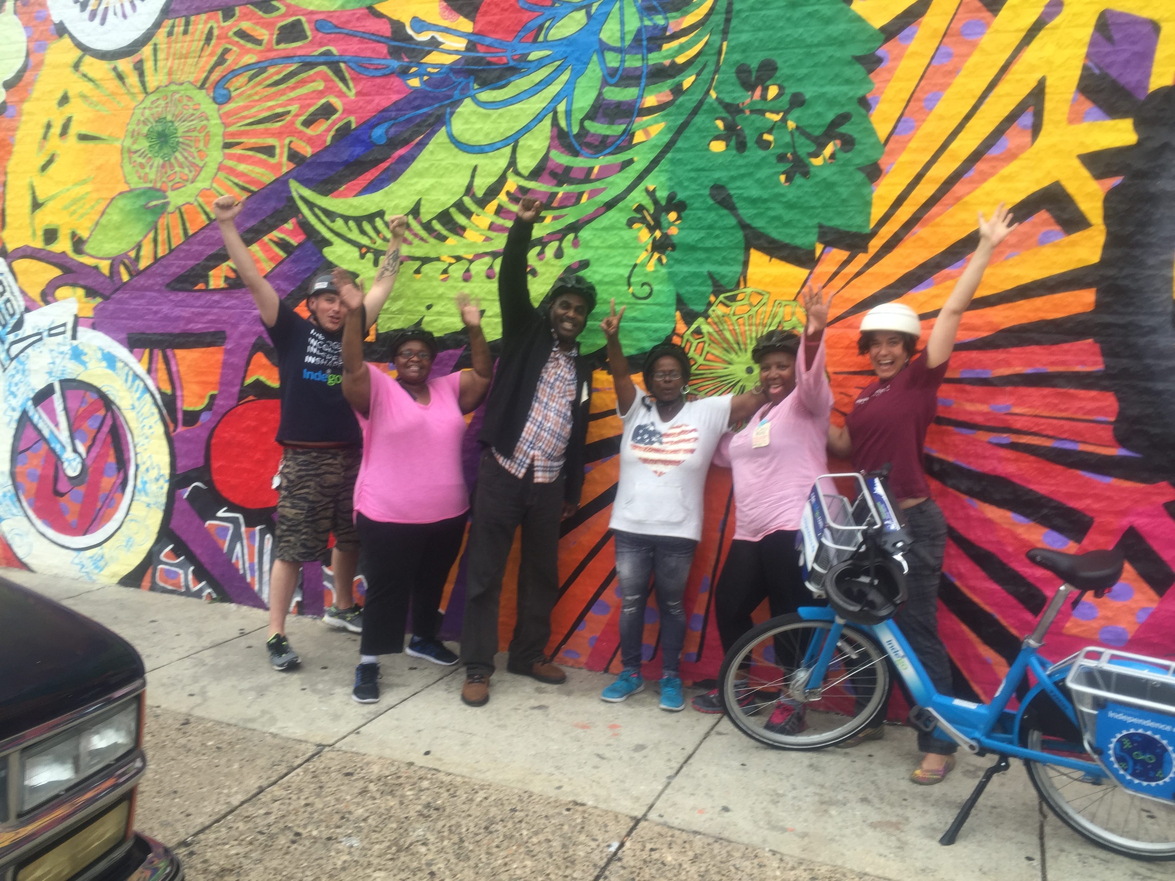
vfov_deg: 48.2
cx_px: 588
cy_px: 440
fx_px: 984
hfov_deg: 61.7
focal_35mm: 29
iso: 32
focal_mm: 4.15
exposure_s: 1/130
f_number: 2.2
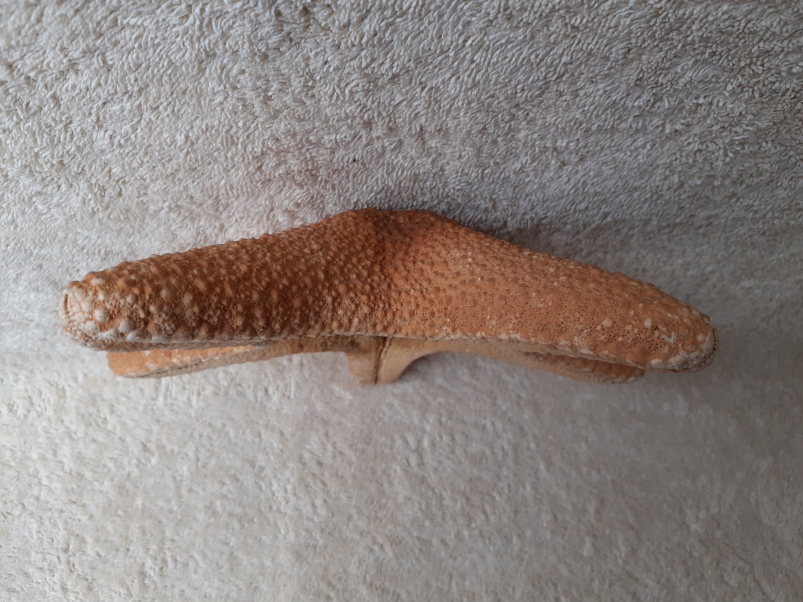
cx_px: 402
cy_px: 301
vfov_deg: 51.4
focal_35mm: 27
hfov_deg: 65.3
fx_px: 626
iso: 64
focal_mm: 3.6
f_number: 1.9
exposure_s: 1/100
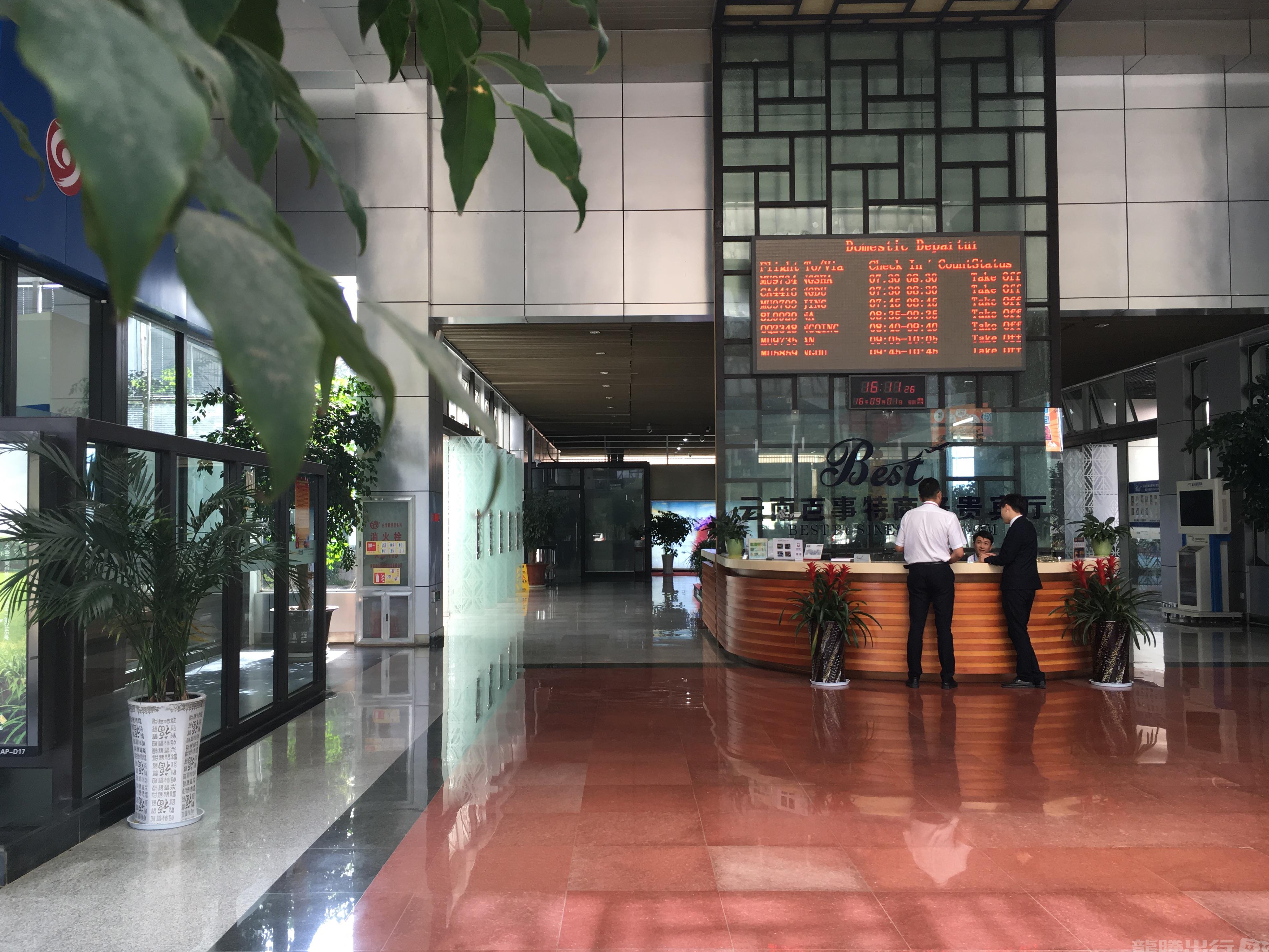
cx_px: 618
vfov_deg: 46.8
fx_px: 1100
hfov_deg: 60.0
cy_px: 485
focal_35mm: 30
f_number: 2.2
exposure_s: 1/100
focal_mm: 4.15
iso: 32
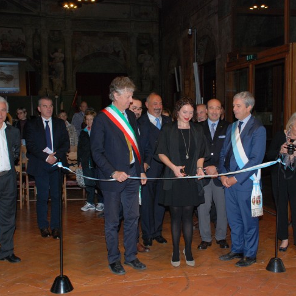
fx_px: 455
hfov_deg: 36.0
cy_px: 149
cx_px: 172
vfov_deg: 36.1
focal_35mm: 47
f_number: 5.6
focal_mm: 24
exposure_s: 1/60
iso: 500
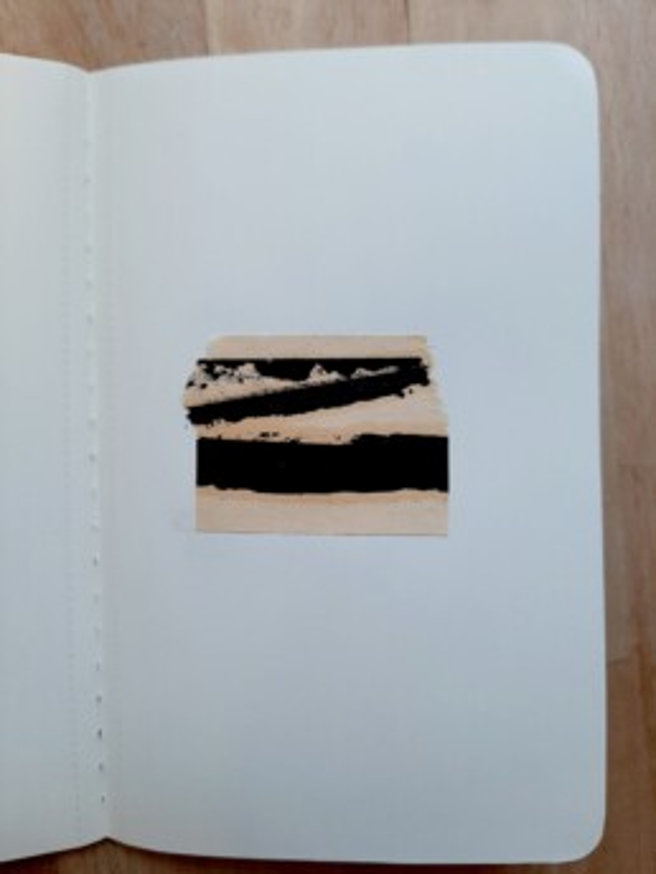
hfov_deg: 53.1
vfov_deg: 67.3
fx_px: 657
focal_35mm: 26
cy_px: 437
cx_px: 328
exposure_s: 1/100
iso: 50
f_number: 1.7
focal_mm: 3.93
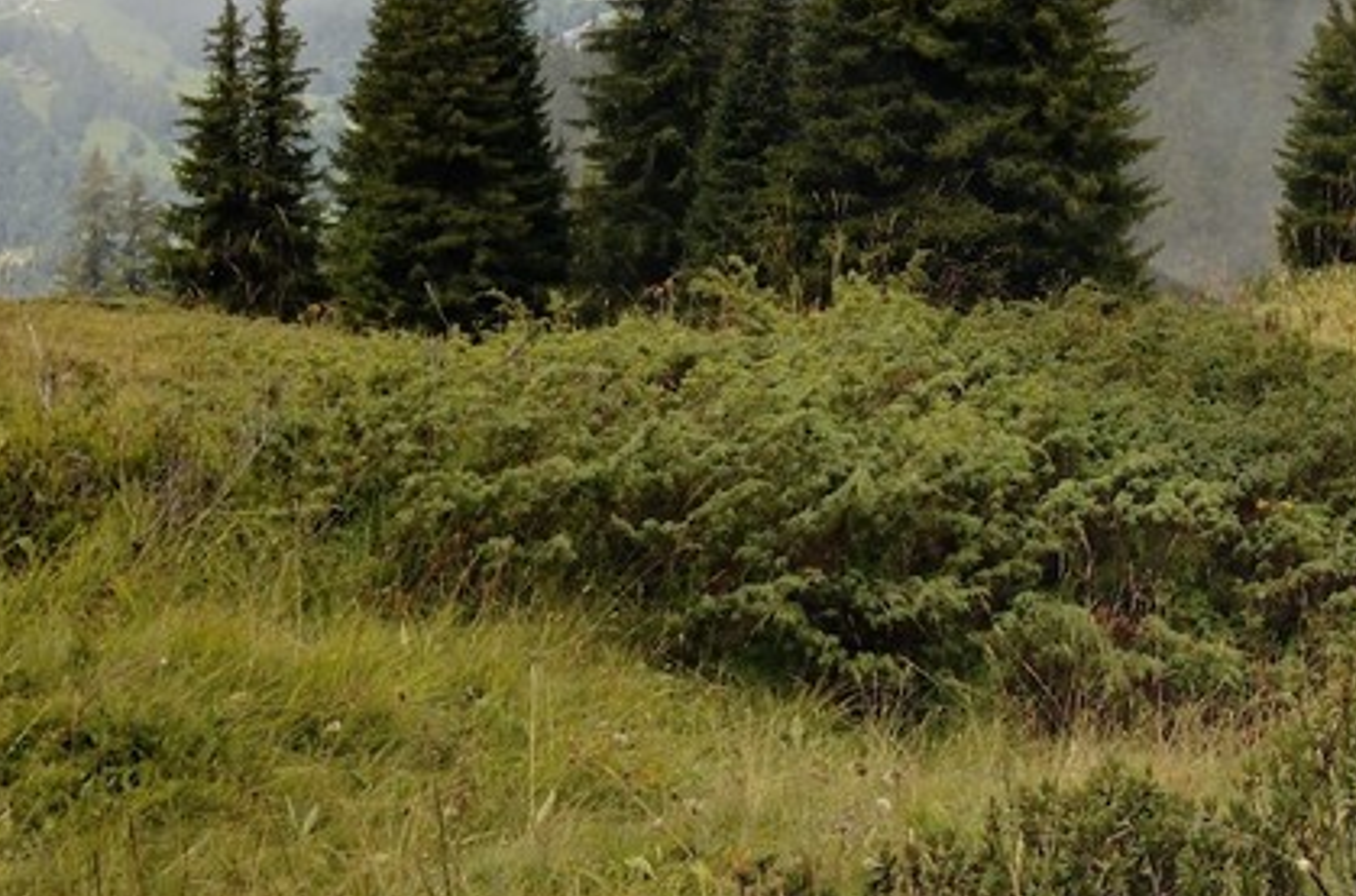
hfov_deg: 18.0
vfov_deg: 11.7
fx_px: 4020
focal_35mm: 107
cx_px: 1709
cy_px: -778
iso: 200
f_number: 9
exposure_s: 1/320
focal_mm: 18.5
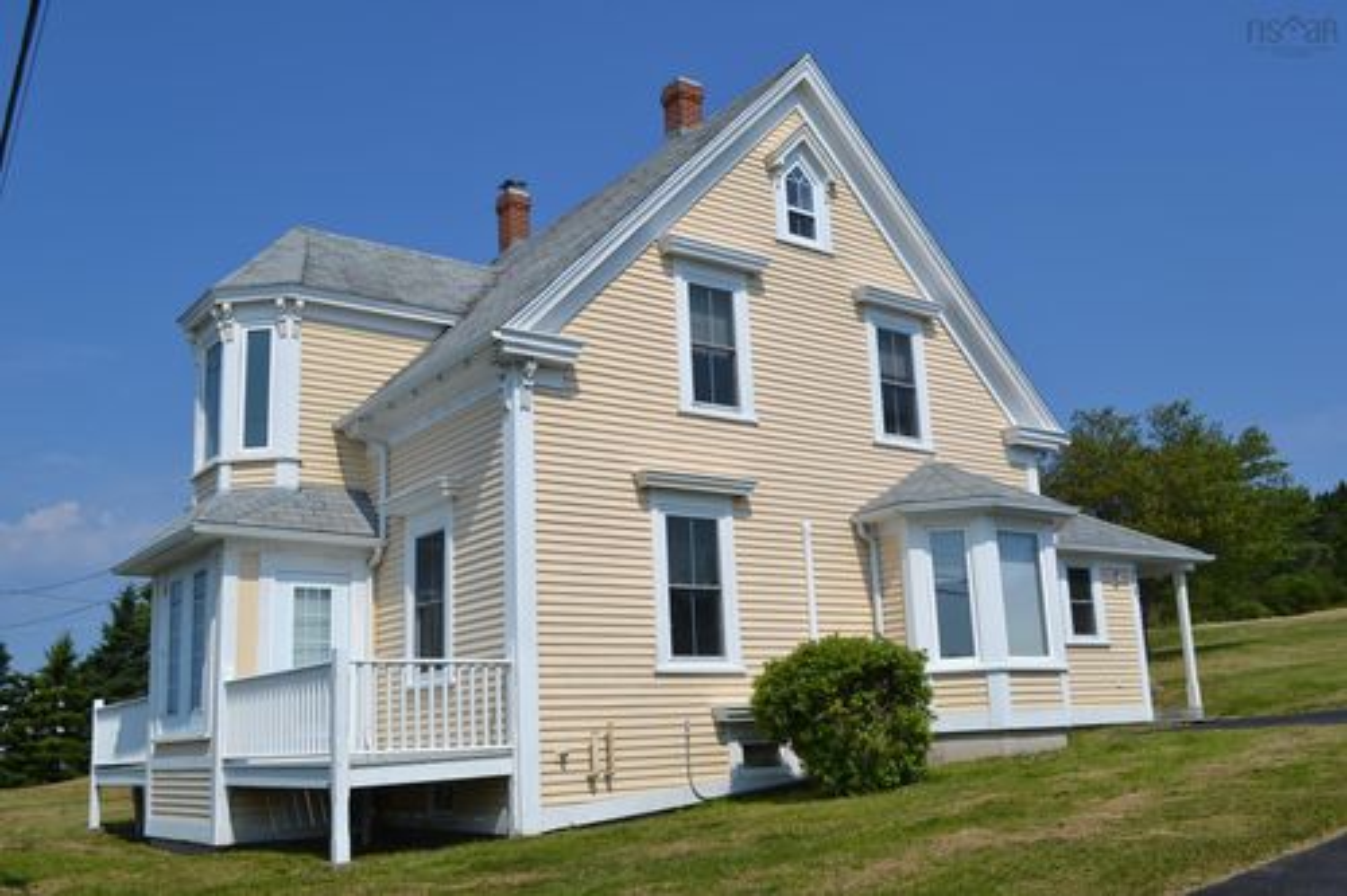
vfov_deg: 39.9
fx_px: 1234
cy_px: 448
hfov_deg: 57.2
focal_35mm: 33
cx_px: 674
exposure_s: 1/320
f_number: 9
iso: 100
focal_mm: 22
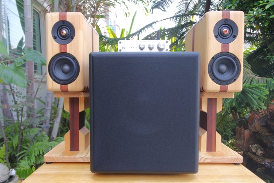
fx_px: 183
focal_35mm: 24
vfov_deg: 53.2
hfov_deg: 73.7
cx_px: 137
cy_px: 92
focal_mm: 9
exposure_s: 1/60
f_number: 4
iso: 160
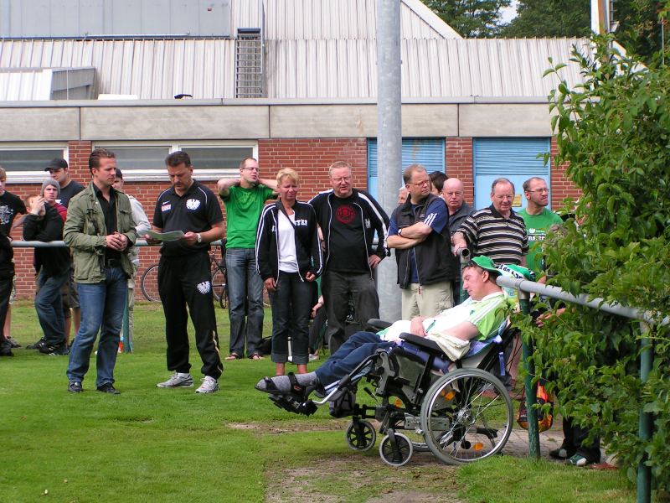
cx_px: 335
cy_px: 252
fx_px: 2013
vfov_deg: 14.2
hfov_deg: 18.9
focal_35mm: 104
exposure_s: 1/200
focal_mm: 15.9
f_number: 5.6
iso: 50
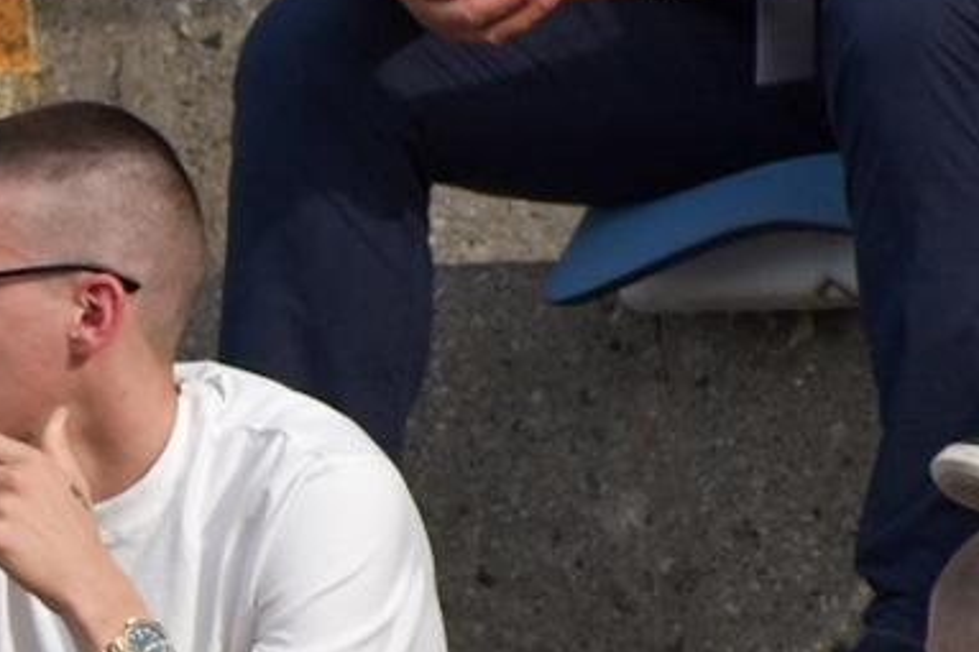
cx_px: -245
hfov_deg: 1.2
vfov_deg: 0.8
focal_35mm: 1754
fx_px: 47676
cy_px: 589
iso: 100
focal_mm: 280
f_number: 6.3
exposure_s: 1/500
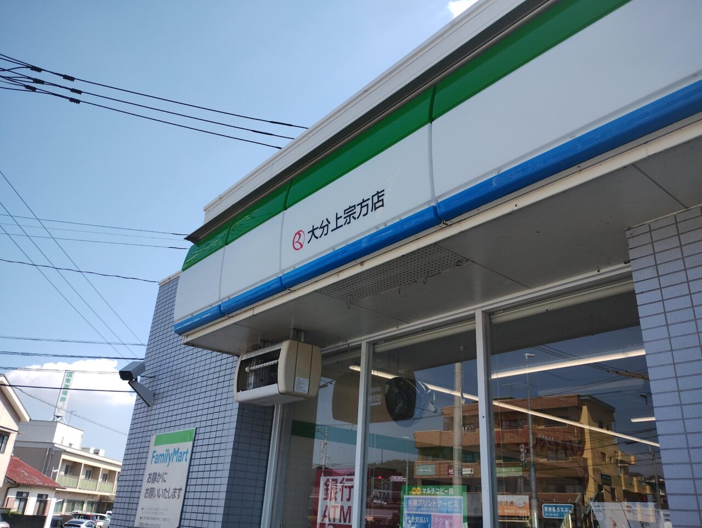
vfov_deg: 49.9
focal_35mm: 28
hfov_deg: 63.4
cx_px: 351
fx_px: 569
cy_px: 264
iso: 100
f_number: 1.8
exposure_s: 1/339
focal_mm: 4.27
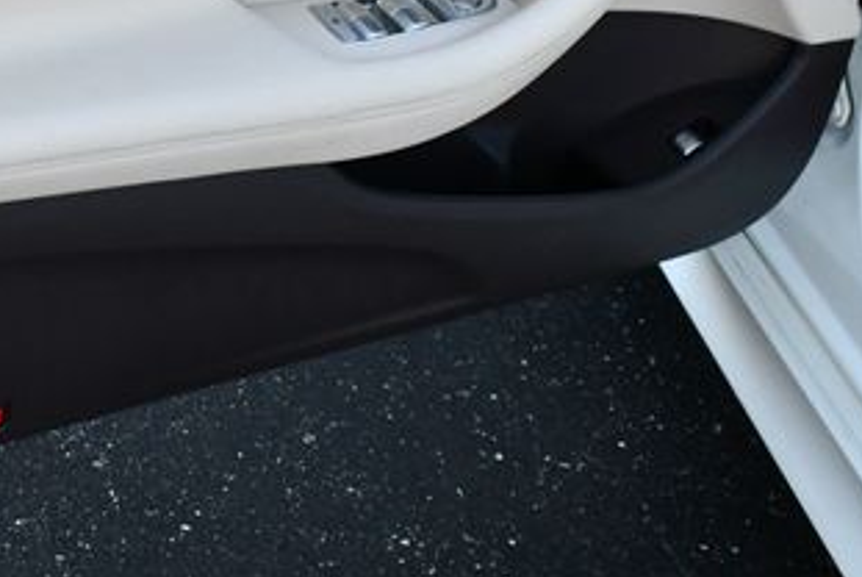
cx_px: 55
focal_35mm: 74
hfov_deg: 26.2
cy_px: 114
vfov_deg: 18.3
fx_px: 1774
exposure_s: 1/250
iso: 400
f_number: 5
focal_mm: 18
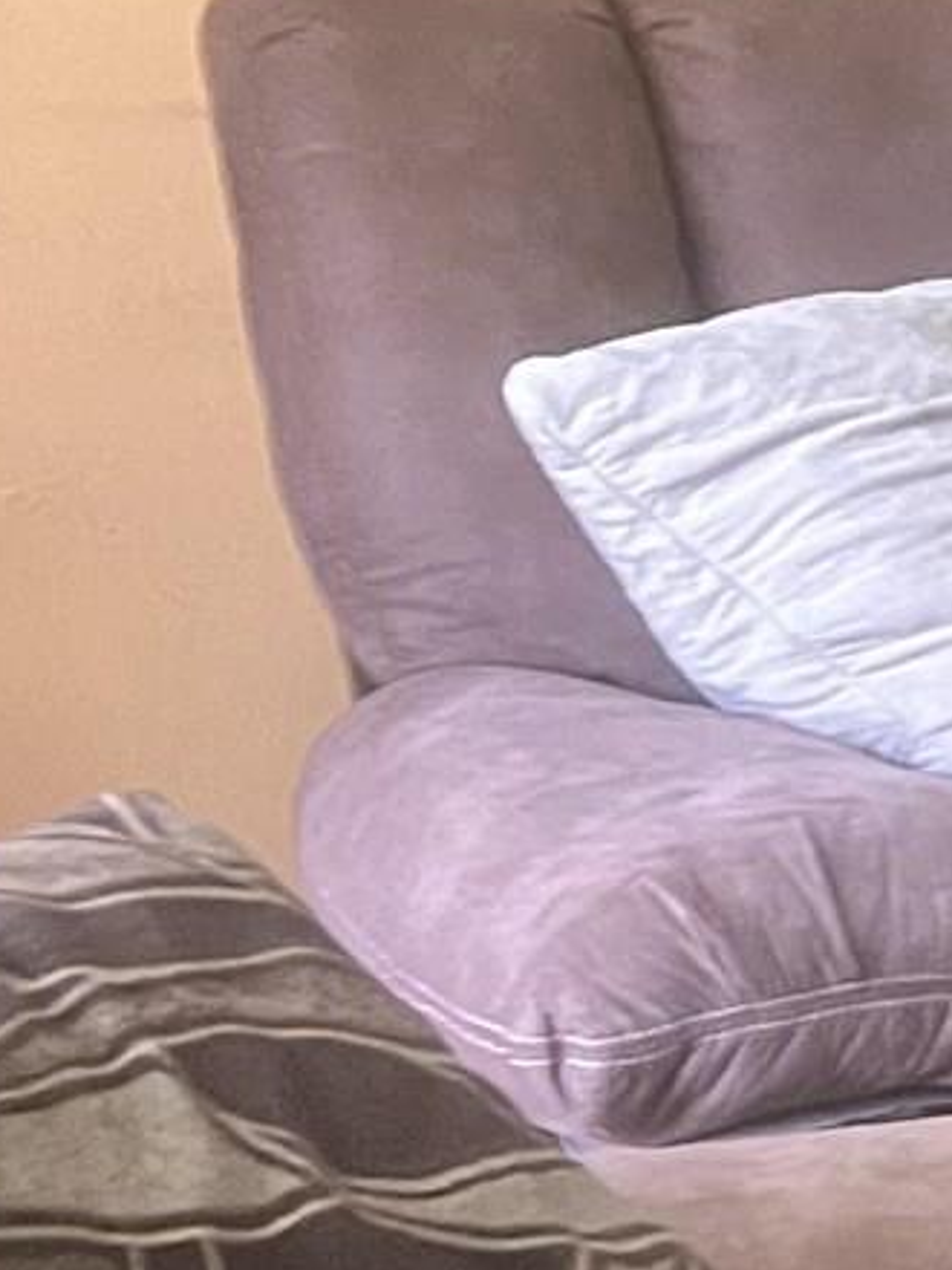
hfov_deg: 9.5
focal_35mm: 136
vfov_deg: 14.5
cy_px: 748
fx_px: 4987
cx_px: 2406
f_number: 1.5
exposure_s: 1/60
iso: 500
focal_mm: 5.7
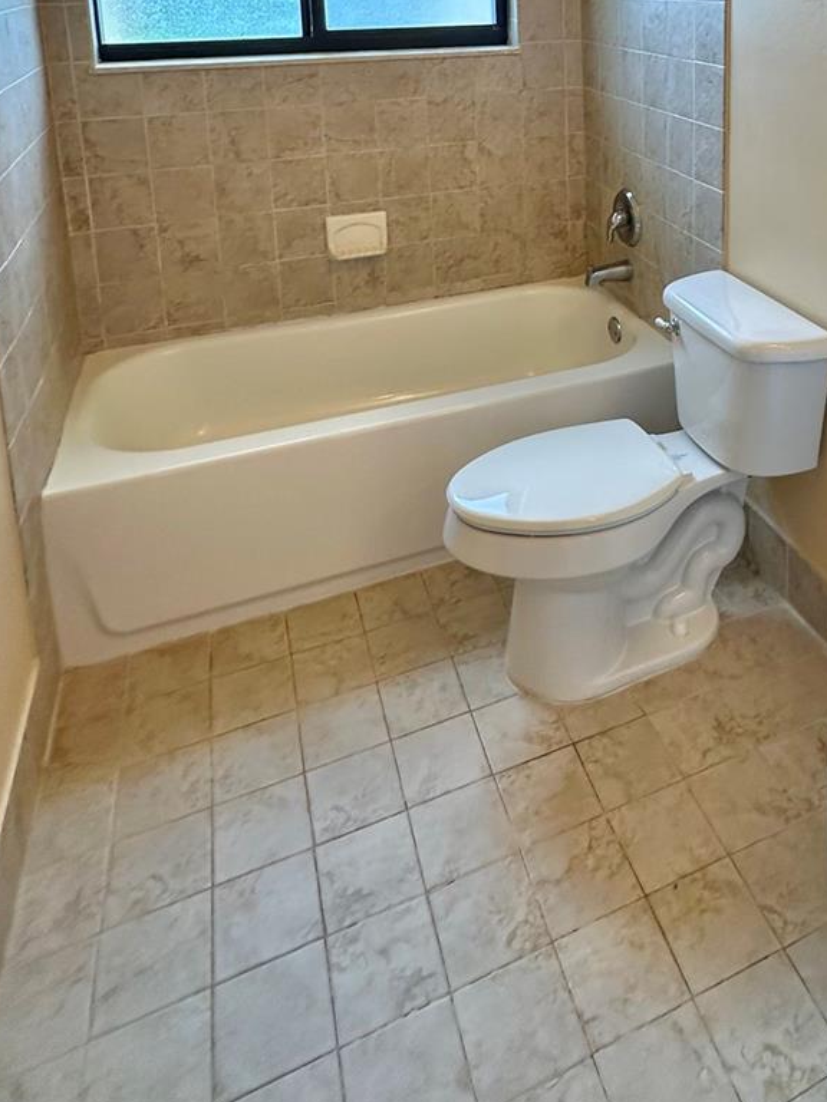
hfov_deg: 47.7
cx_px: 627
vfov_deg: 55.6
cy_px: 123
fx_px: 892
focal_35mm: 28
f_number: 2.2
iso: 125
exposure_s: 1/120
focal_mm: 2.22
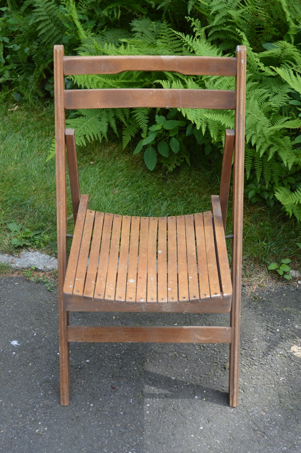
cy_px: 226
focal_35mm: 54
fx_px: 678
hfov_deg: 25.0
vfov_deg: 36.9
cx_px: 150
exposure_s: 1/125
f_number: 5.6
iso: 125
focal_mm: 36
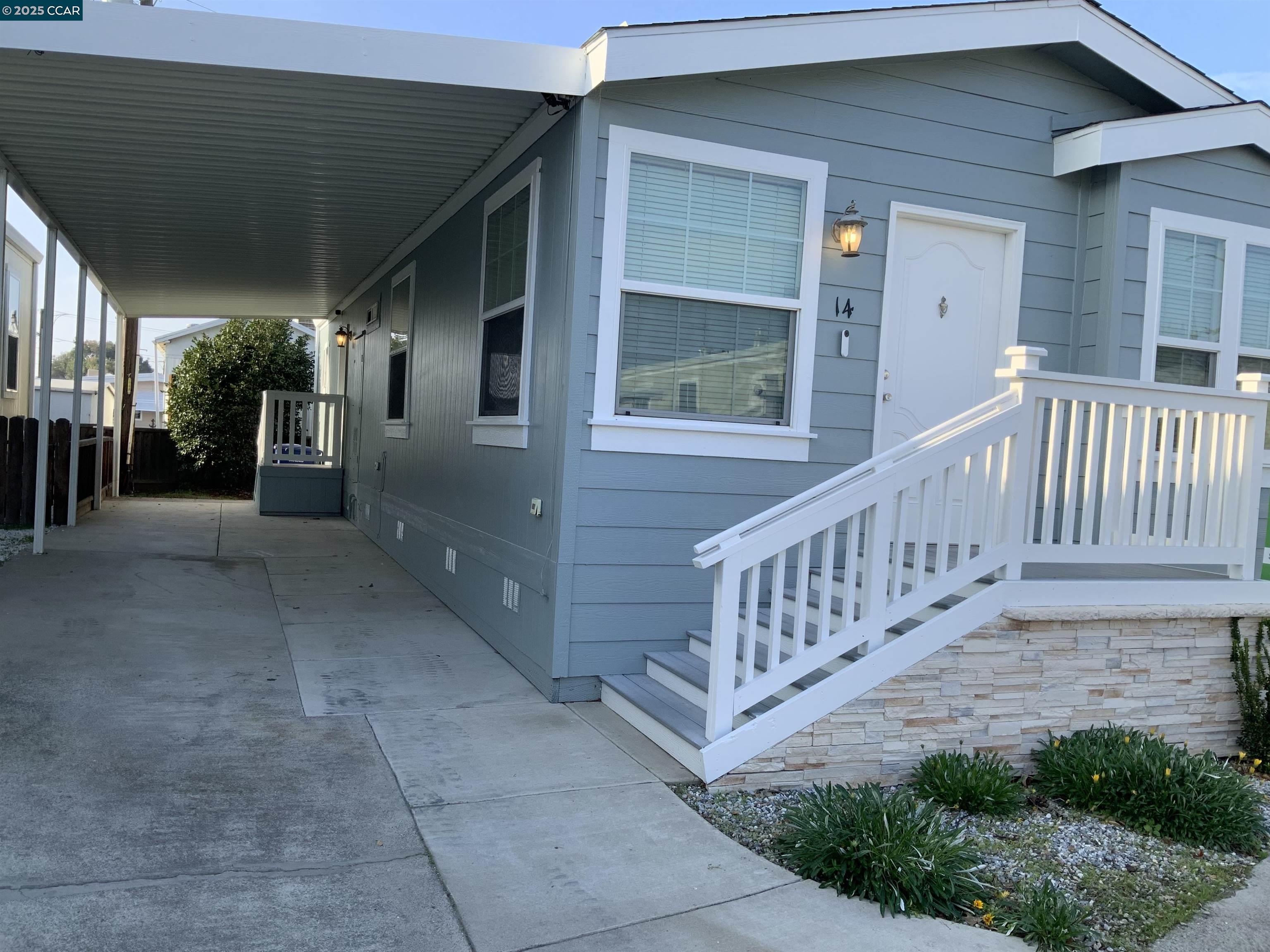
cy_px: 476
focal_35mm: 29
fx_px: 1064
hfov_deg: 61.7
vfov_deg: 48.2
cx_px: 635
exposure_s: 1/529
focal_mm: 3
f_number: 1.8
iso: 16
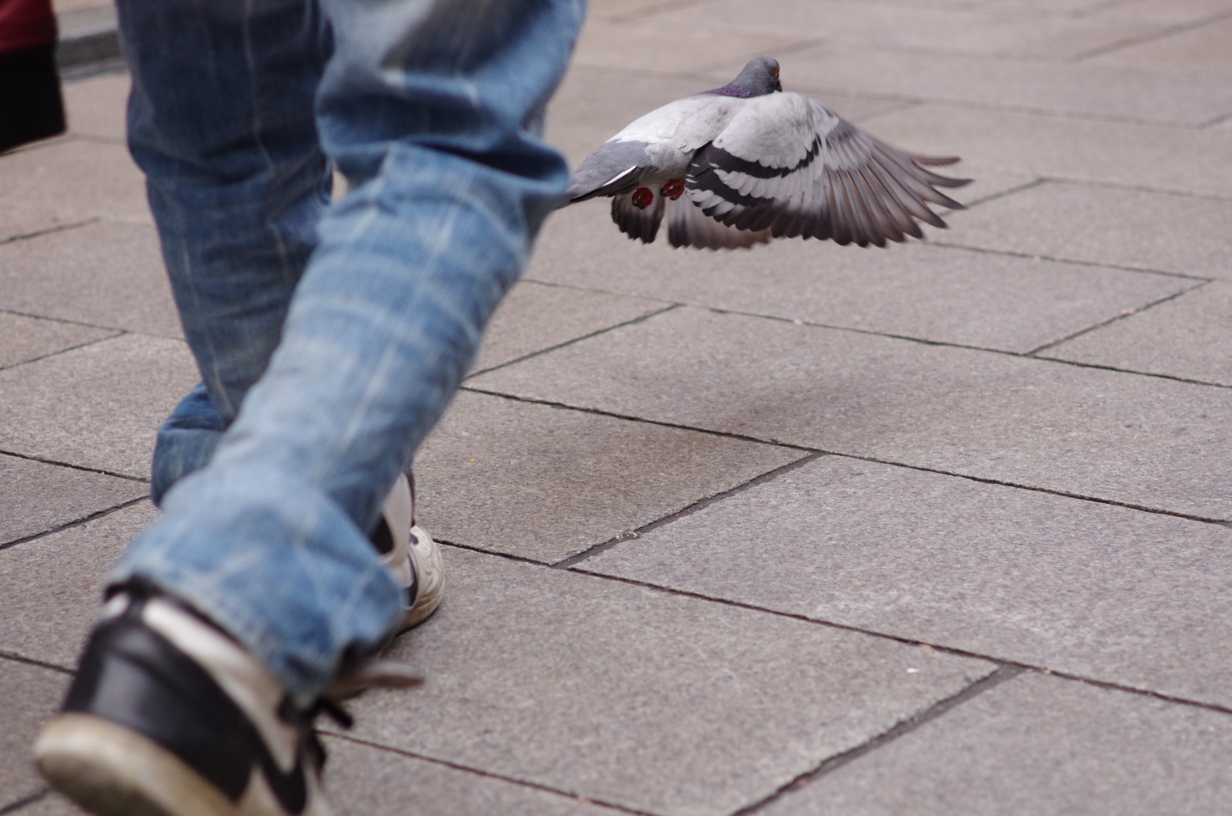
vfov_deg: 13.0
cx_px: 616
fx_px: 3586
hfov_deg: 19.5
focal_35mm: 105
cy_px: 408
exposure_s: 1/1000
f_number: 3.2
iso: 1250
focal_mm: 70
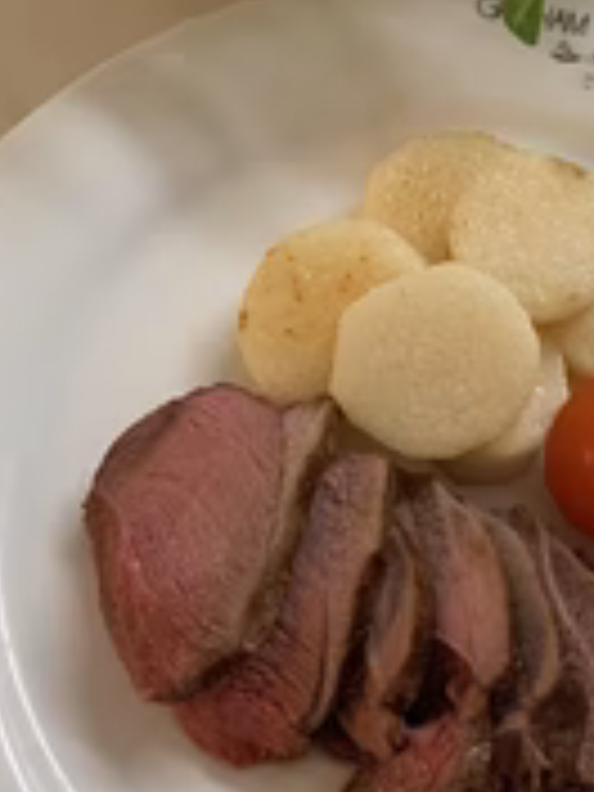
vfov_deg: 32.1
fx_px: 1350
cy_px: 198
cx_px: 428
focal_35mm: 59
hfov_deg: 24.6
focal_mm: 4.25
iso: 125
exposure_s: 1/50
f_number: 1.8
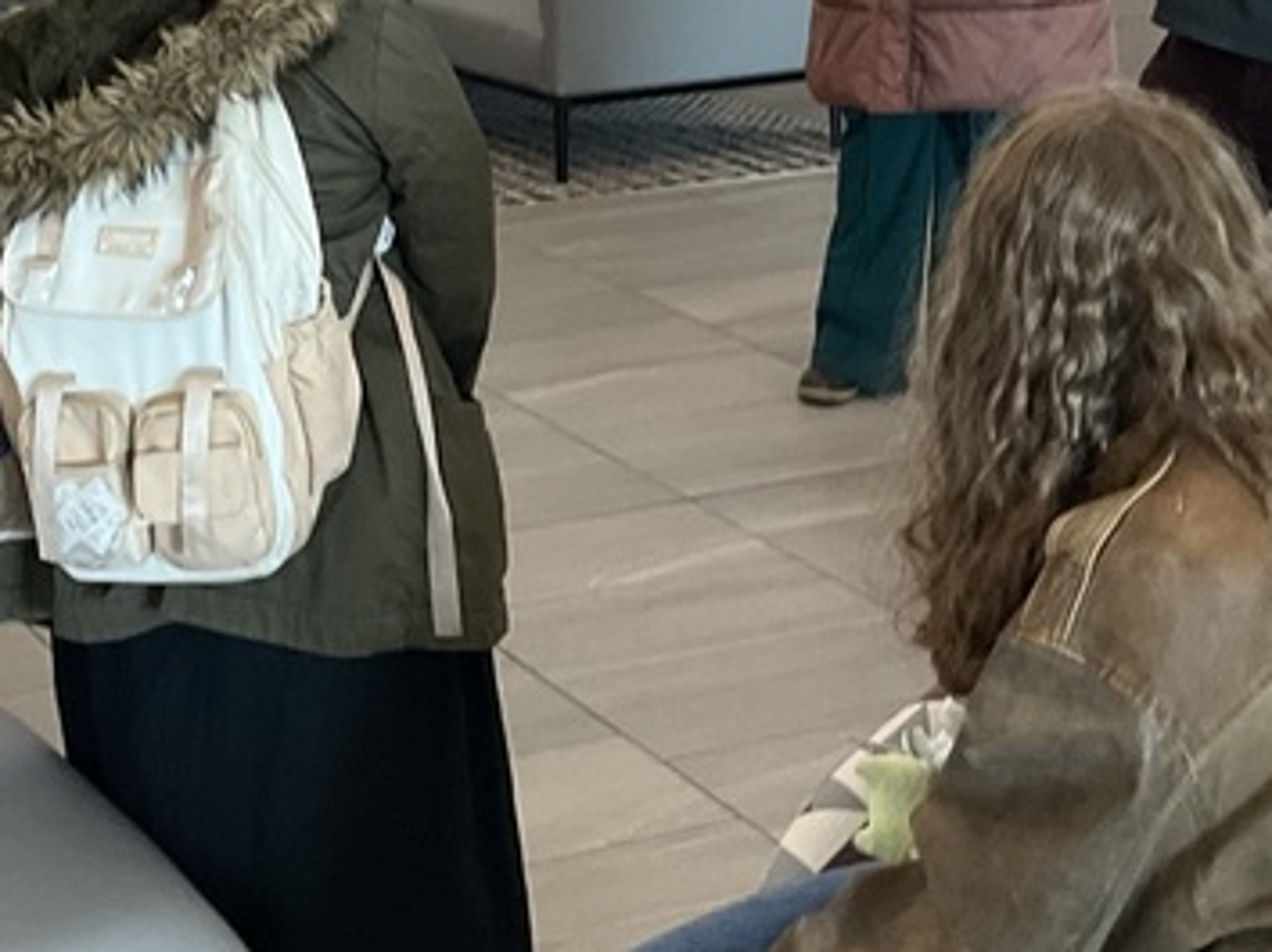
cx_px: 137
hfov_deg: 22.7
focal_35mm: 84
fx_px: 3085
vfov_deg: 16.8
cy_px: -194
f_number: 1.8
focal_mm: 3
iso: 50
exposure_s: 1/60
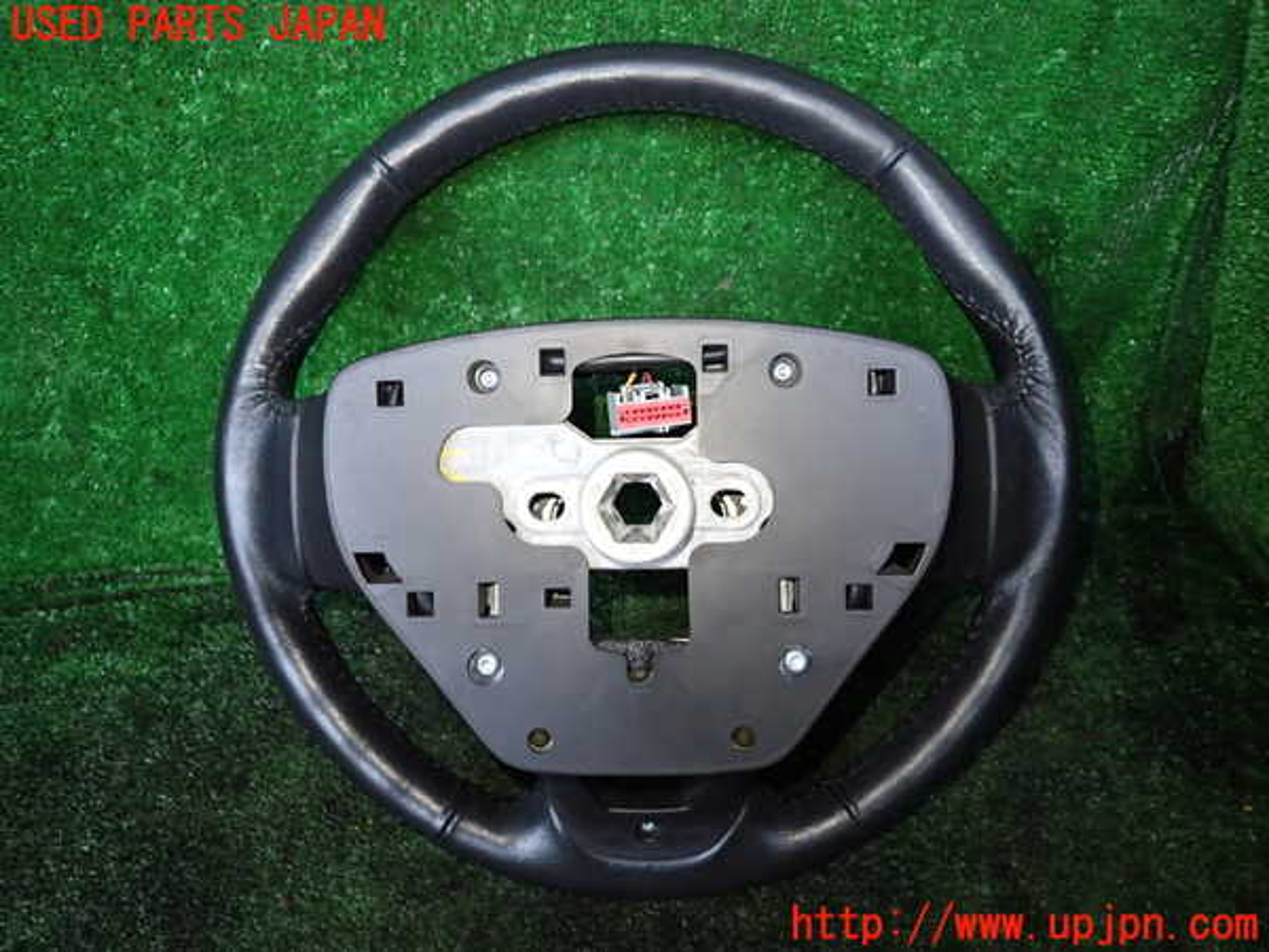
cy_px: 476
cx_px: 634
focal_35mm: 25
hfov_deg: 69.4
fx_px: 916
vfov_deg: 54.9
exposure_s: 1/30
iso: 640
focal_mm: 4.5
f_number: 2
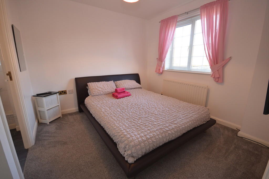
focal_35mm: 15
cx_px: 134
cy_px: 90
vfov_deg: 77.2
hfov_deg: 100.4
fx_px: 112
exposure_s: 1/60
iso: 500
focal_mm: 10
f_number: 4
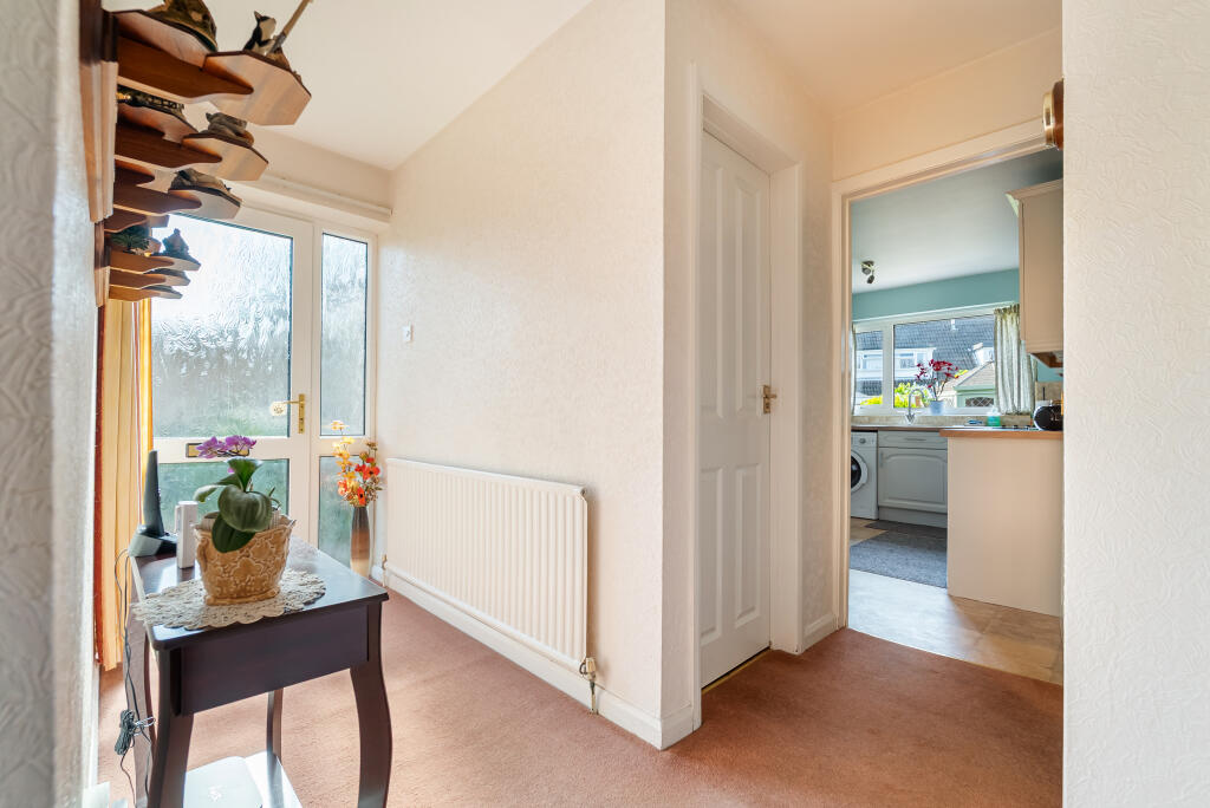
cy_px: 404
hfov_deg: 104.2
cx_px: 605
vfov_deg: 81.3
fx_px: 471
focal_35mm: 14
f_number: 6.3
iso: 320
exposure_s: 1/500
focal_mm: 14
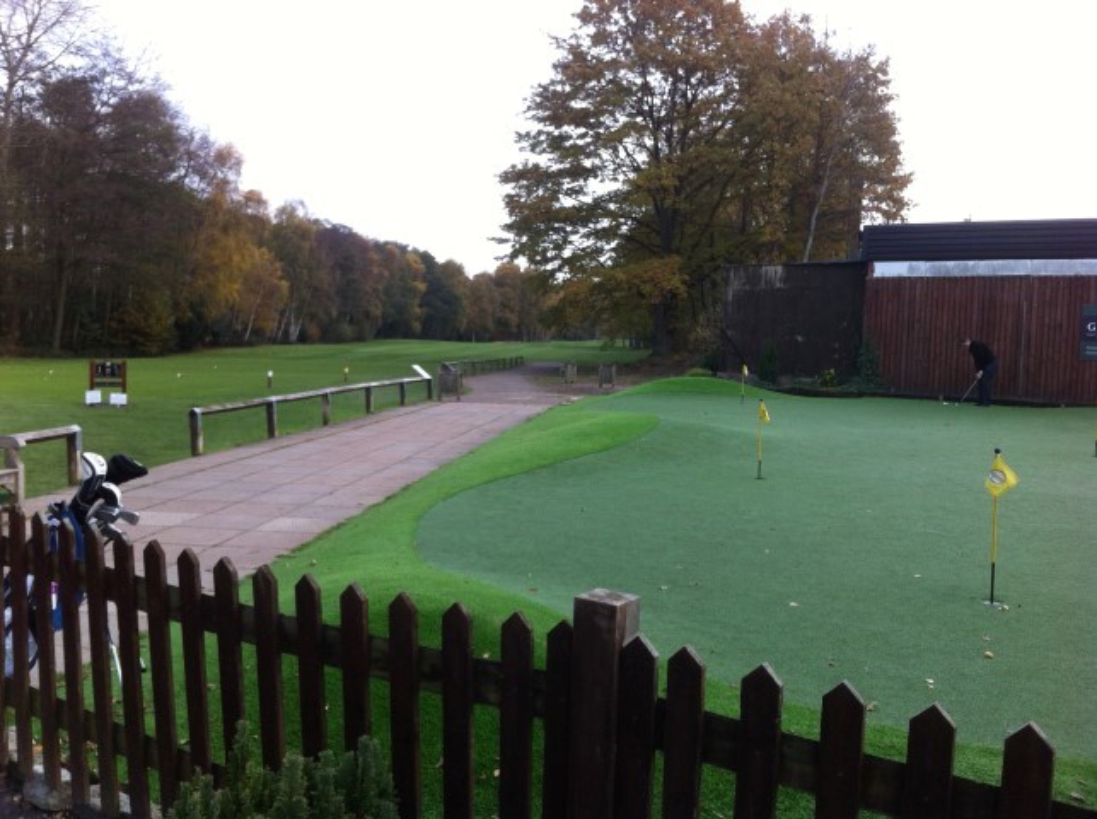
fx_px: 1107
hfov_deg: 52.7
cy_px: 410
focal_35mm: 35
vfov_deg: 40.6
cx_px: 548
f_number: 2.8
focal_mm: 3.85
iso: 80
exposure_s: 1/208
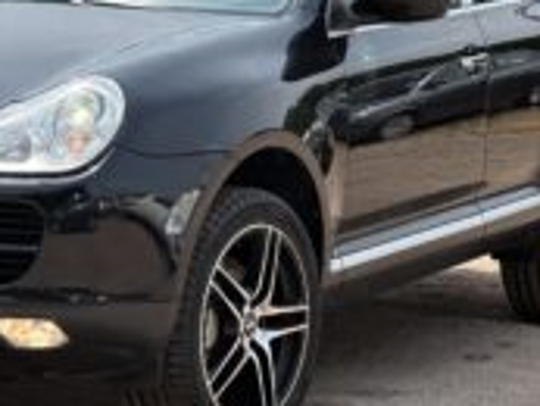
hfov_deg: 11.8
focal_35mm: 167
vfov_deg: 8.9
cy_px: 98
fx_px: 2607
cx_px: 130
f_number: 2.8
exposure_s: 1/558
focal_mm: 9
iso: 32
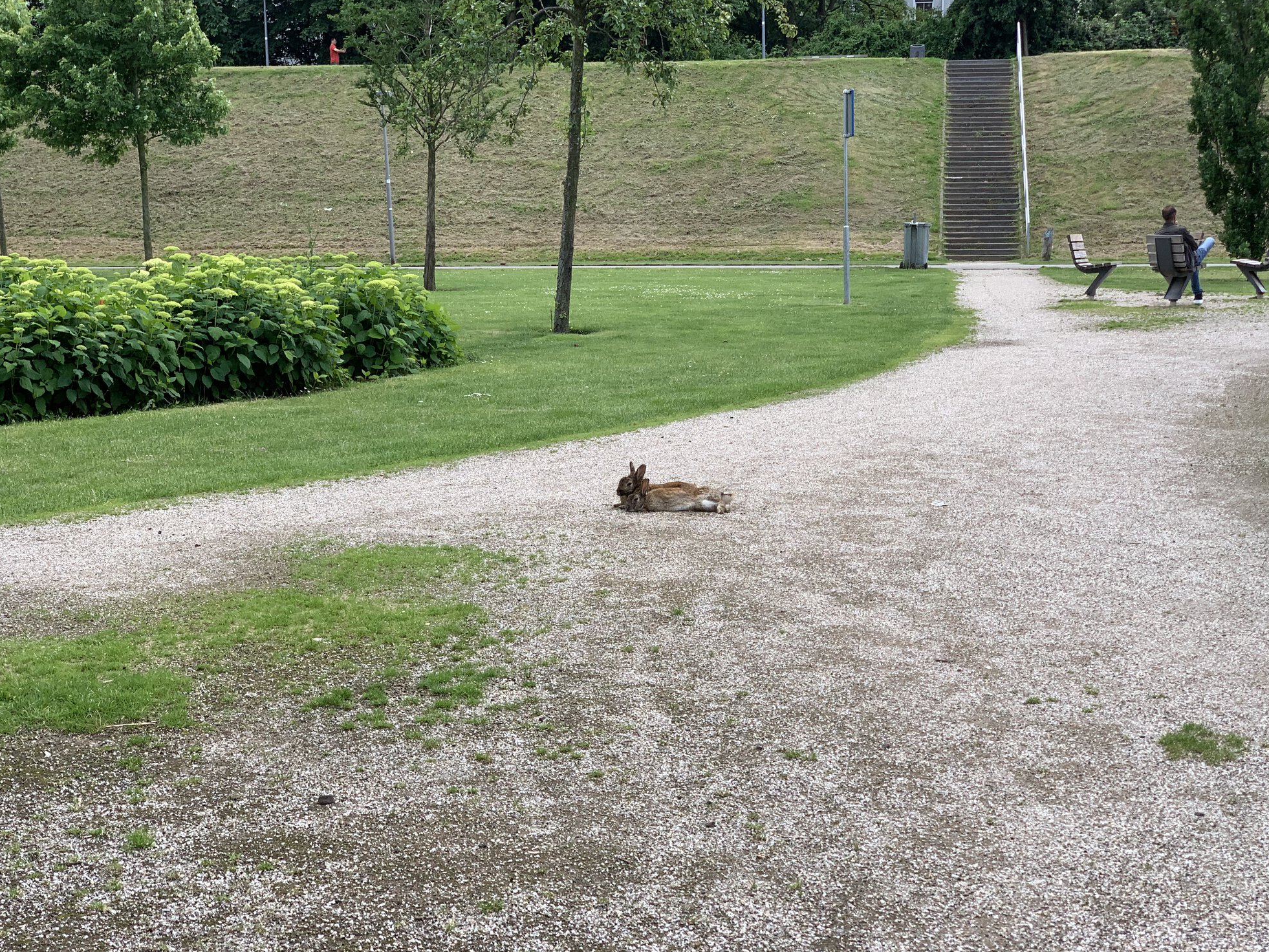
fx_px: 1943
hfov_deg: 36.2
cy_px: 471
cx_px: 645
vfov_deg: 27.5
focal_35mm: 53
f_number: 2.4
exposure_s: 1/403
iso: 16
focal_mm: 6
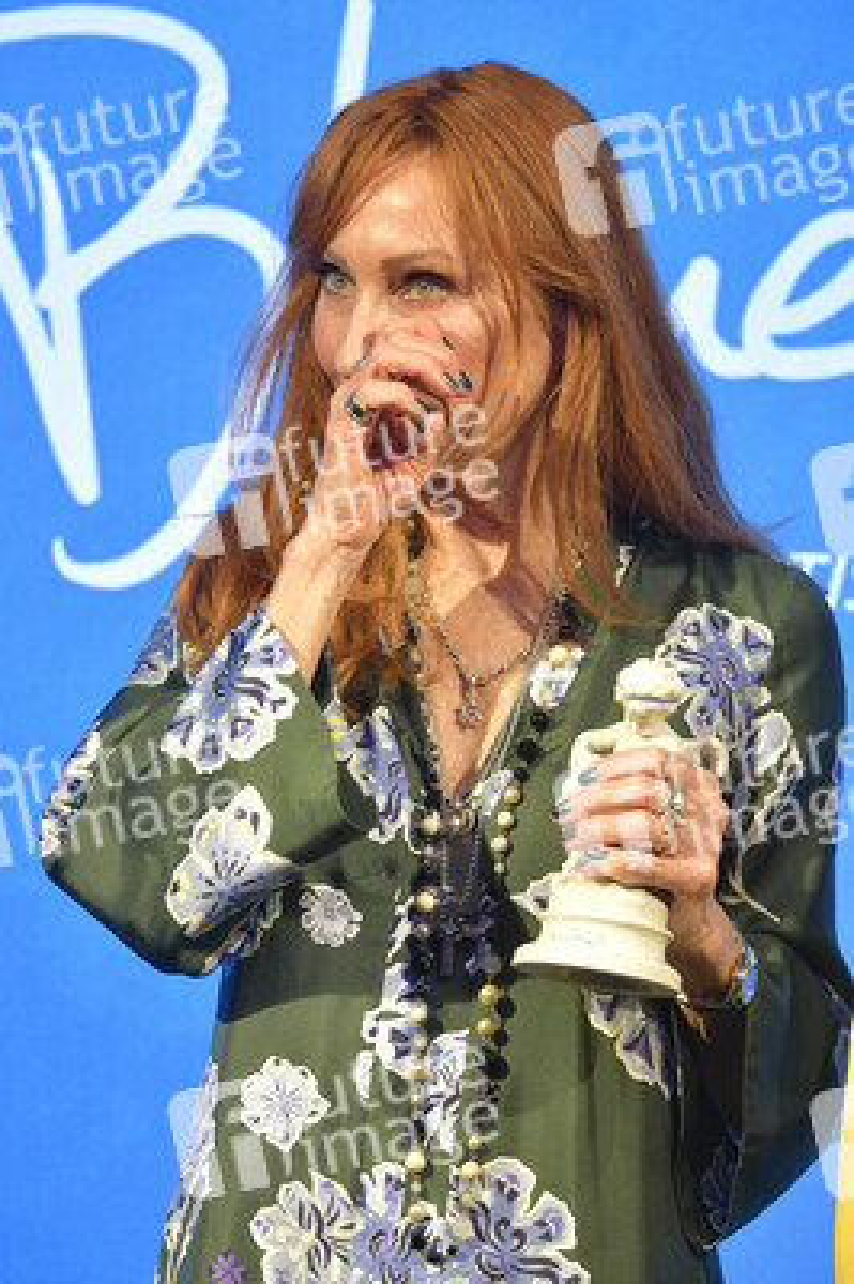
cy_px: 642
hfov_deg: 11.4
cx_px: 427
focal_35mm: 120
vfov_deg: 17.1
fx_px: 4277
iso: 1250
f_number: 5
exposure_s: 1/200
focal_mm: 120
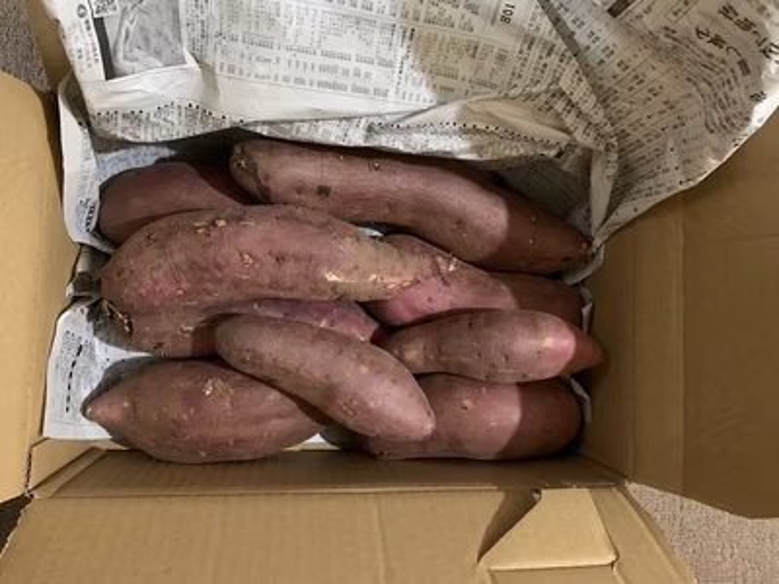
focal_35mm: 26
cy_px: 292
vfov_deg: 53.1
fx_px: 585
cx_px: 390
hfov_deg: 67.3
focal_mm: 4.25
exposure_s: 1/26
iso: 800
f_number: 1.8
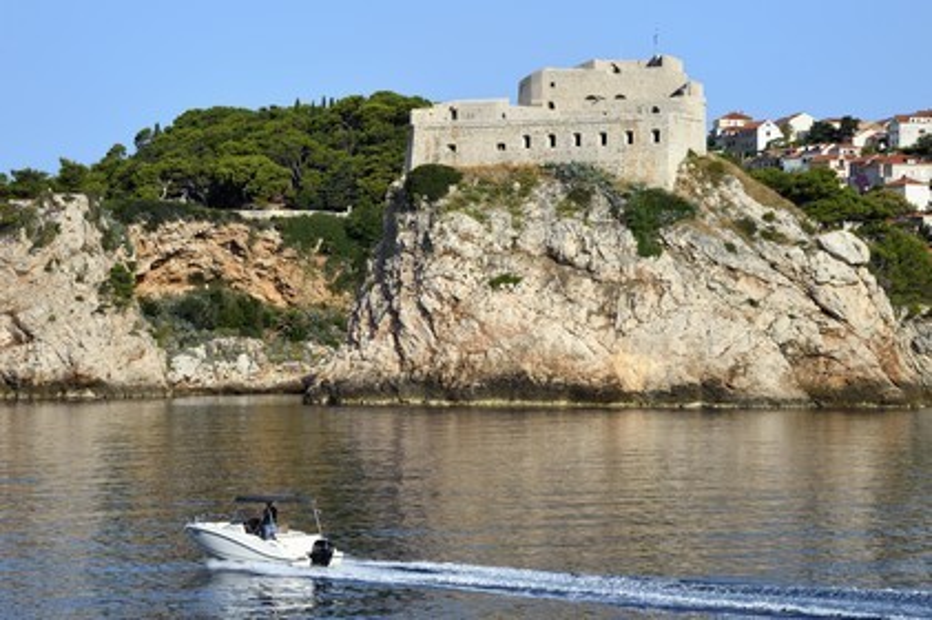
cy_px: 310
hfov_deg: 15.8
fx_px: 3363
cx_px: 466
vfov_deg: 10.5
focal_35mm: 130
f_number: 13
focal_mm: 130
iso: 200
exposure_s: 1/320
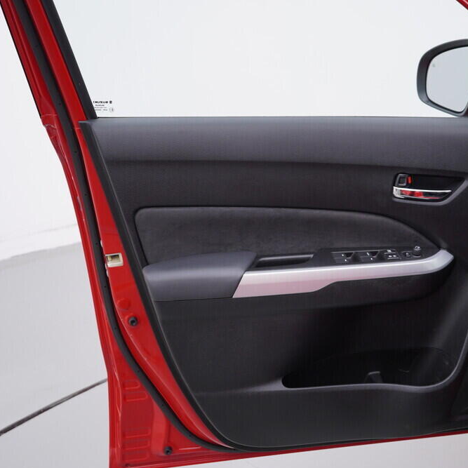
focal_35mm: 47
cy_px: 234
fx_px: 719
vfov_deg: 36.1
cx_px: 286
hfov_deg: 35.9
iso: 125
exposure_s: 1/60
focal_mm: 24
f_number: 3.5
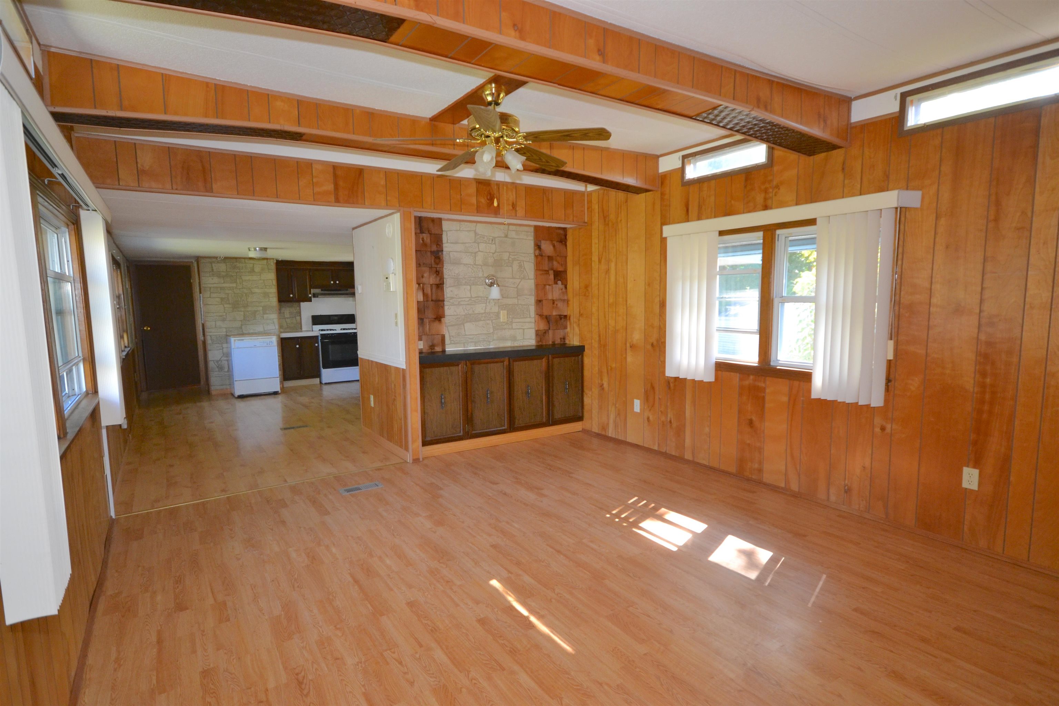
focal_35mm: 20
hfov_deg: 85.4
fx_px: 574
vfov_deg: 63.2
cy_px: 353
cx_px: 530
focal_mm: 13
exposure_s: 1/60
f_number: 4.5
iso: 720
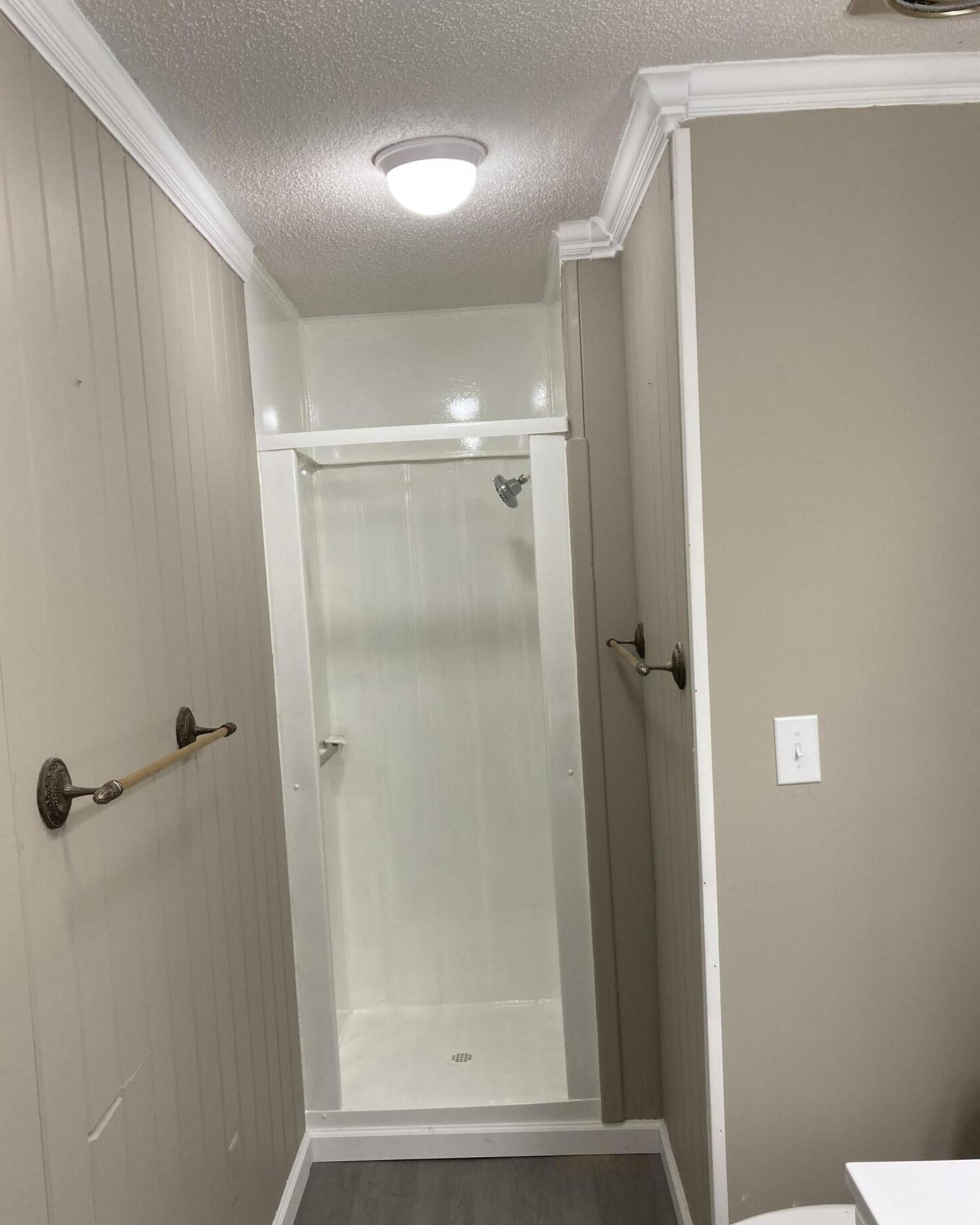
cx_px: 490
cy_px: 654
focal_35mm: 30
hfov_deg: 48.5
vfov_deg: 58.7
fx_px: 1087
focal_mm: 3.99
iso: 50
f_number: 1.8
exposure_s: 1/60
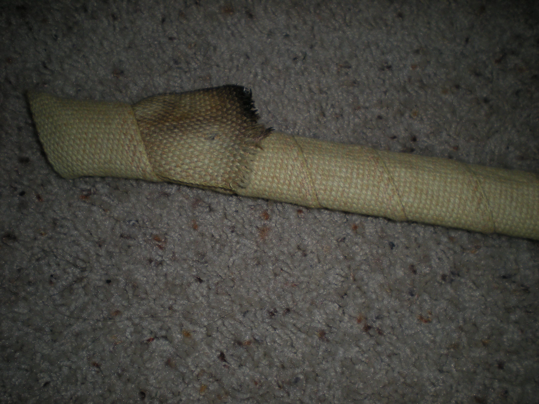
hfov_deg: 49.0
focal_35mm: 38
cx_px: 270
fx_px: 592
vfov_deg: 37.7
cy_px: 202
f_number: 3.1
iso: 64
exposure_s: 1/60
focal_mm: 6.3
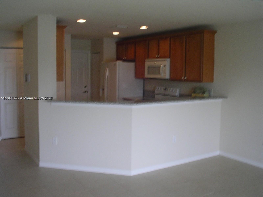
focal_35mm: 37
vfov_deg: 38.7
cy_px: 98
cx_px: 132
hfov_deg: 50.1
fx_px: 281
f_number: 6.9
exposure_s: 1/15
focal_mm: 5.7
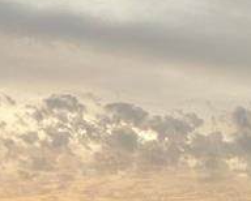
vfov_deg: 11.4
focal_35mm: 135
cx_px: 268
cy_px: 56
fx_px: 1004
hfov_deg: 14.0
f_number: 1.5
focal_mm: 5.7
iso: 50
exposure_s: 1/509
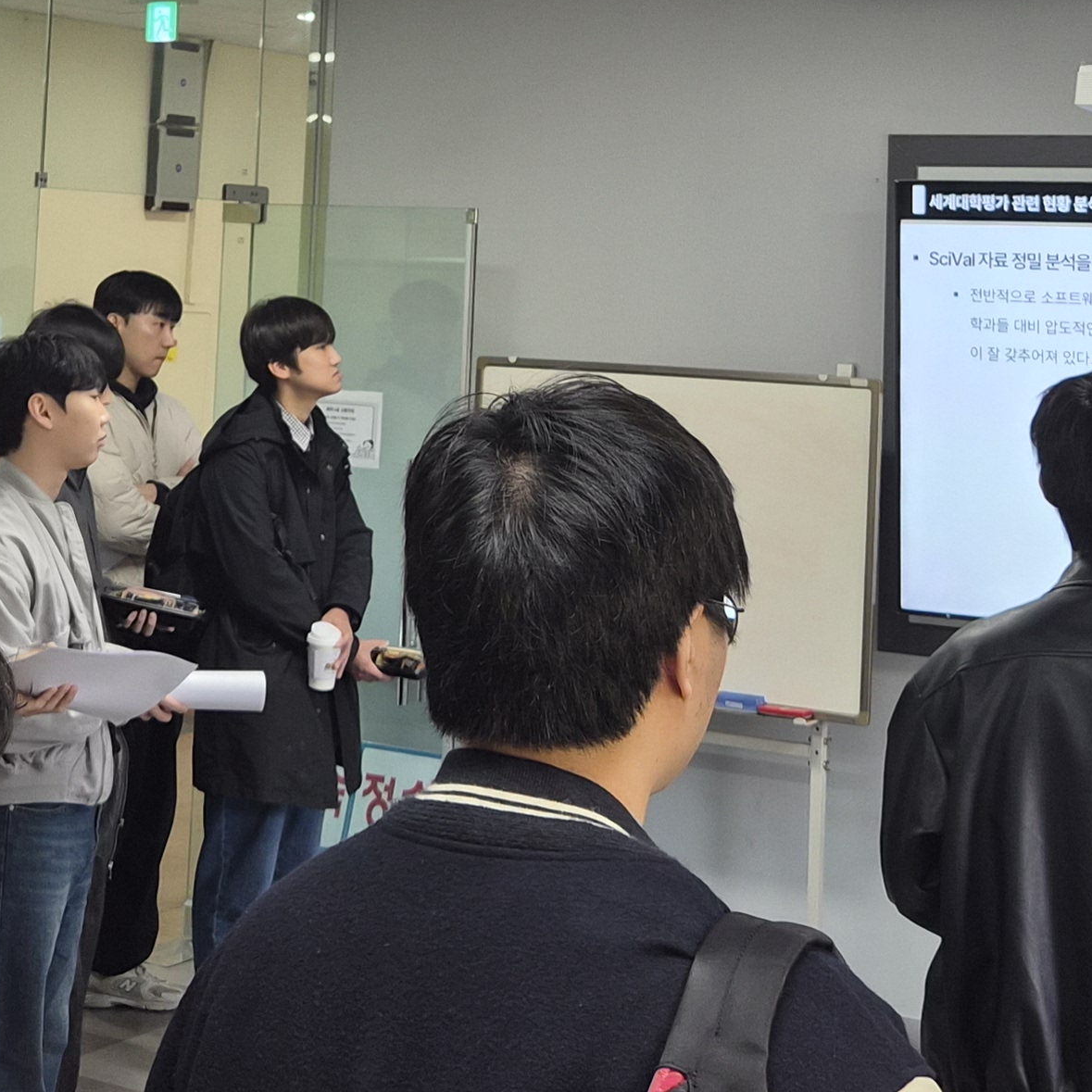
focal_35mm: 69
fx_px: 2463
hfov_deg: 25.0
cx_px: 629
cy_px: 73
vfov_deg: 24.2
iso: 80
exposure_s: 1/60
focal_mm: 5.4
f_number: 1.8
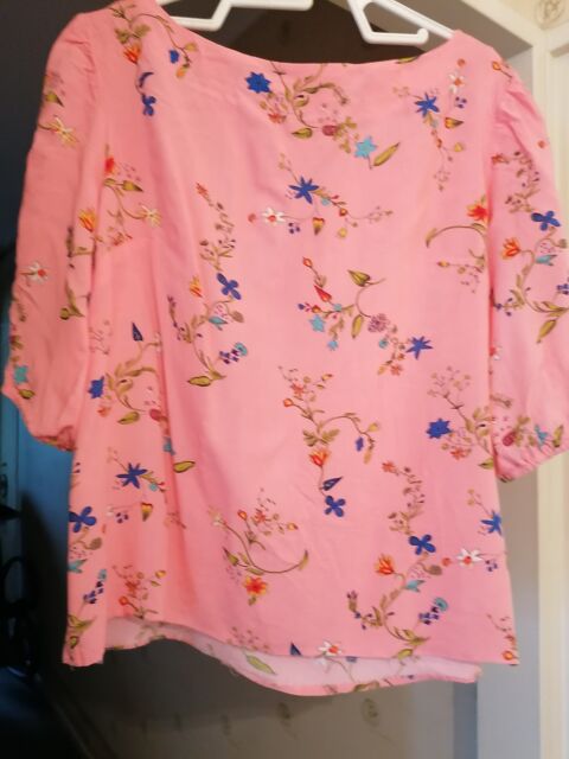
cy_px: 380
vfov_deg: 65.3
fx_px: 592
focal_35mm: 27
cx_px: 284
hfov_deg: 51.4
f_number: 1.8
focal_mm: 4.75
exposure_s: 1/16.7
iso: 640
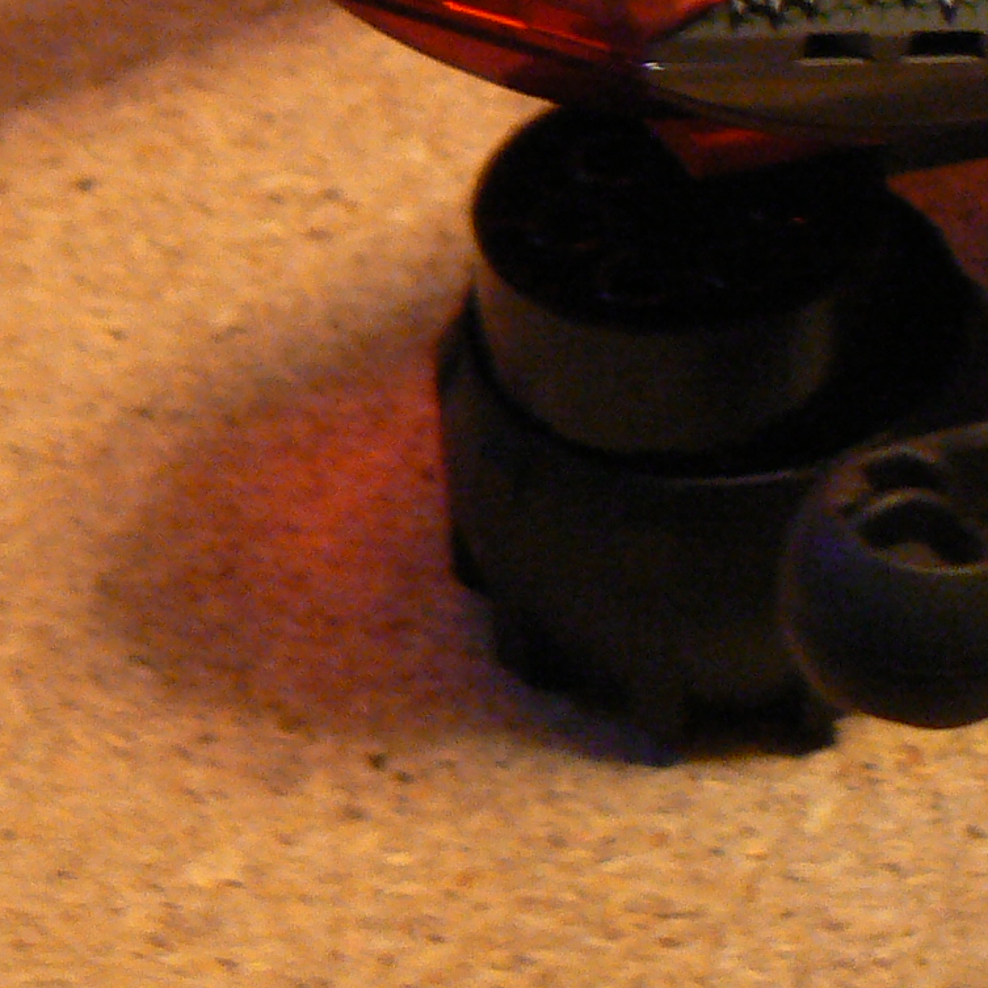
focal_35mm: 119
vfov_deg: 14.1
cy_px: -278
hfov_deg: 14.3
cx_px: 1090
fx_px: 3843
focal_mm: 6
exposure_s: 1/13
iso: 200
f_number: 2.8
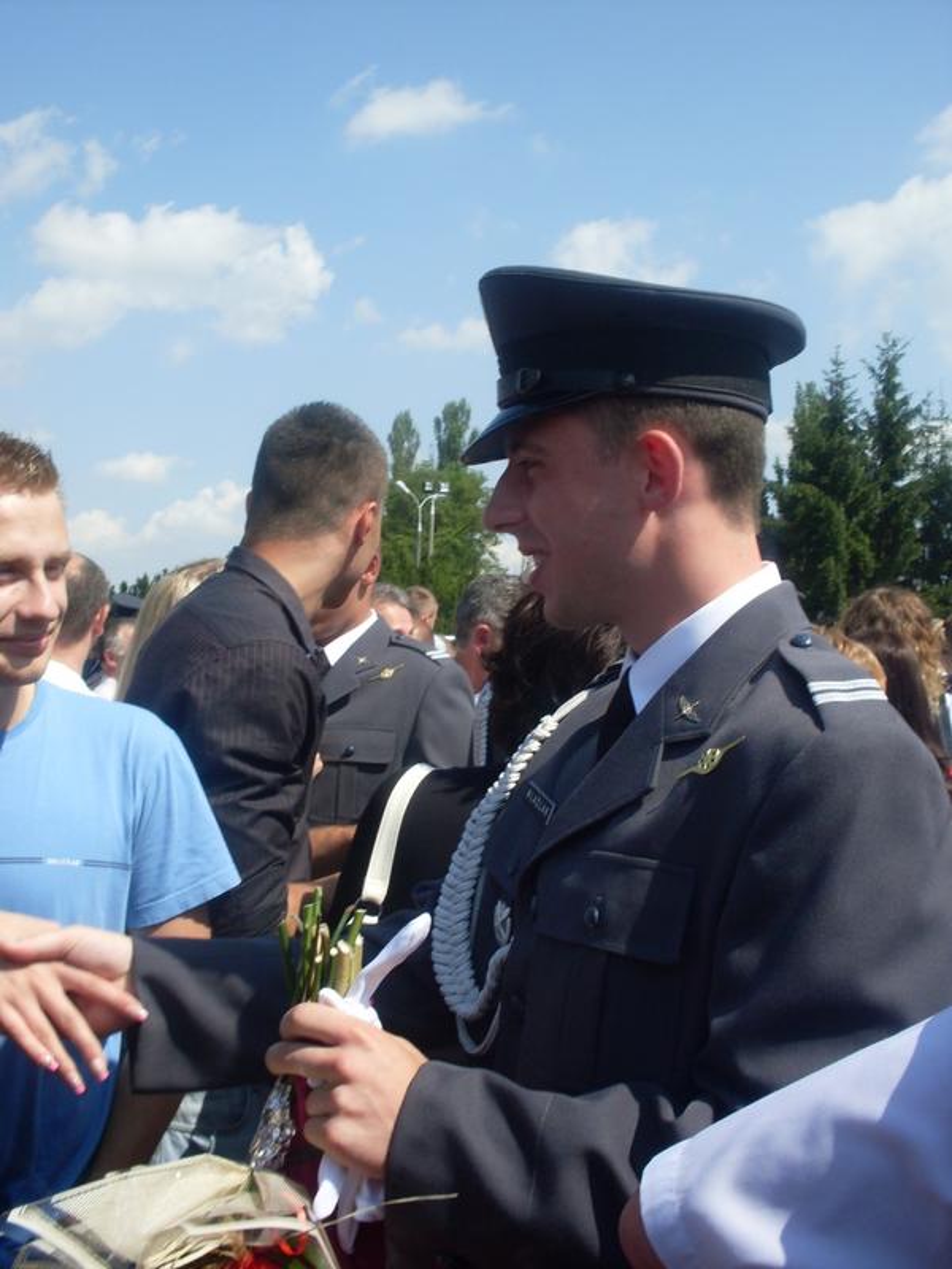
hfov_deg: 37.7
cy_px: 634
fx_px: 1393
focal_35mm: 38
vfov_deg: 49.0
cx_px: 476
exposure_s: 1/180
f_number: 8.4
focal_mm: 6.3
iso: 80
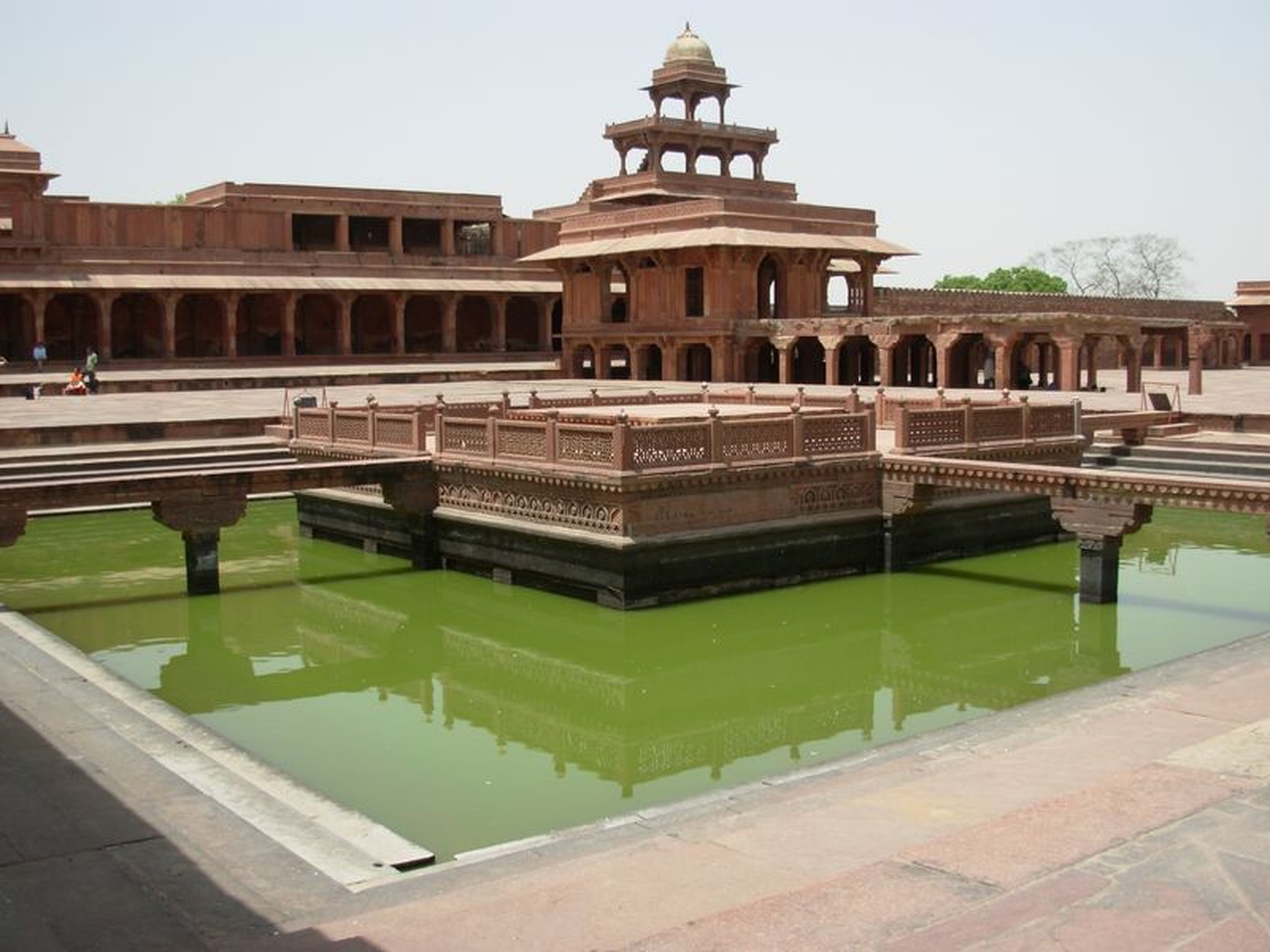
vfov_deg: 37.7
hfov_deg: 49.0
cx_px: 635
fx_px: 1394
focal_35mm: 38
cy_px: 476
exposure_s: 1/912
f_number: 2.9
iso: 50
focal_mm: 6.3
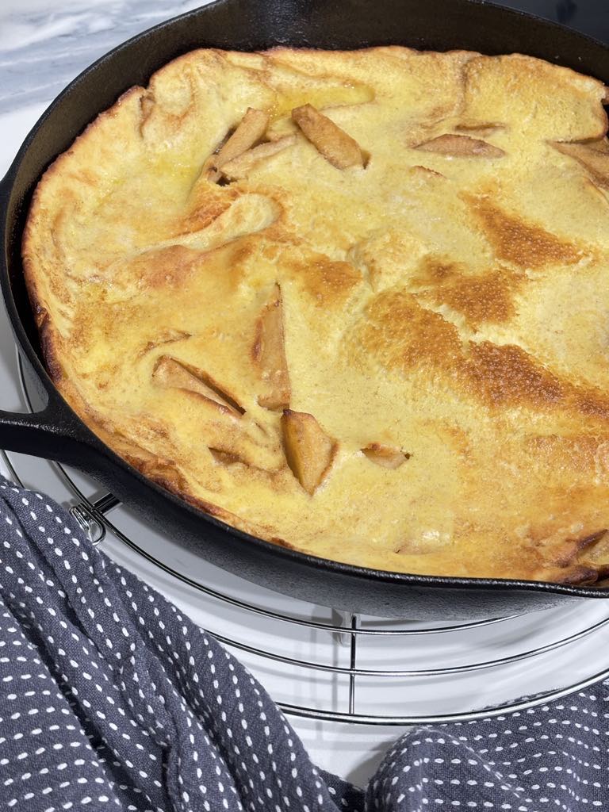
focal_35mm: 52
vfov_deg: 36.8
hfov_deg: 28.0
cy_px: 406
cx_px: 304
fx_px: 1220
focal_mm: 5.96
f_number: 1.6
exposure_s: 1/50
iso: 125
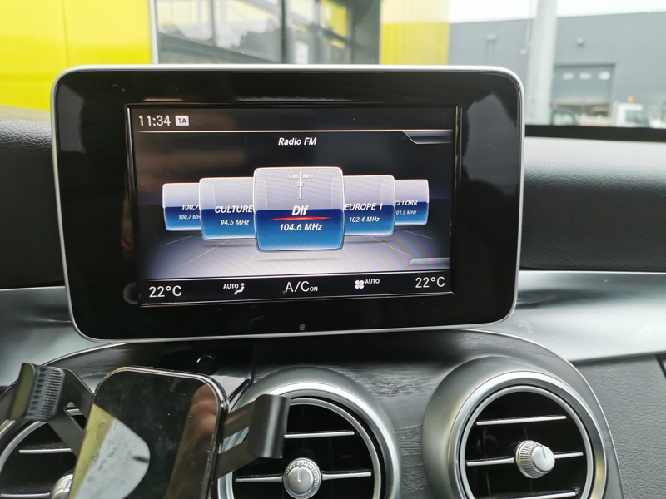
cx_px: 333
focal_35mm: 27
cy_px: 250
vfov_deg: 51.4
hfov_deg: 65.3
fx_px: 519
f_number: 1.8
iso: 64
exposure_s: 1/99.9
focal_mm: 5.58
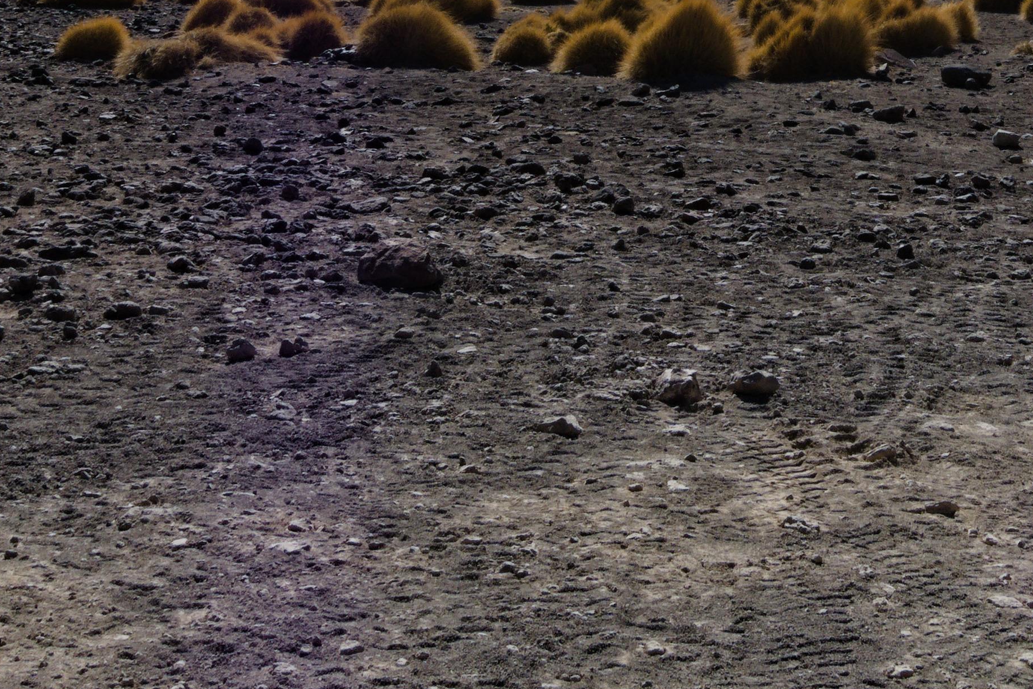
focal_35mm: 72
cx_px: 765
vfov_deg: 17.2
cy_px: -328
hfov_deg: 27.7
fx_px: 2067
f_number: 10
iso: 125
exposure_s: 1/250
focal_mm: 8.8
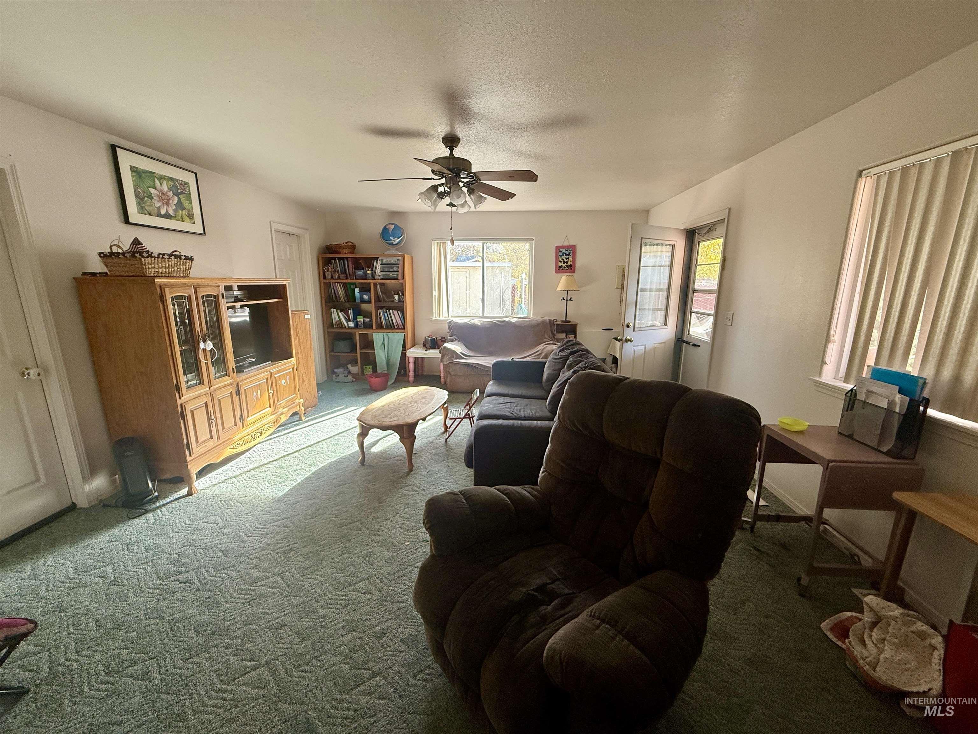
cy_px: 367
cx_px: 489
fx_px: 396
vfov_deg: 85.7
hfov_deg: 102.1
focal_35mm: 14
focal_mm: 2.22
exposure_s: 1/99
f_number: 2.2
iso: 125
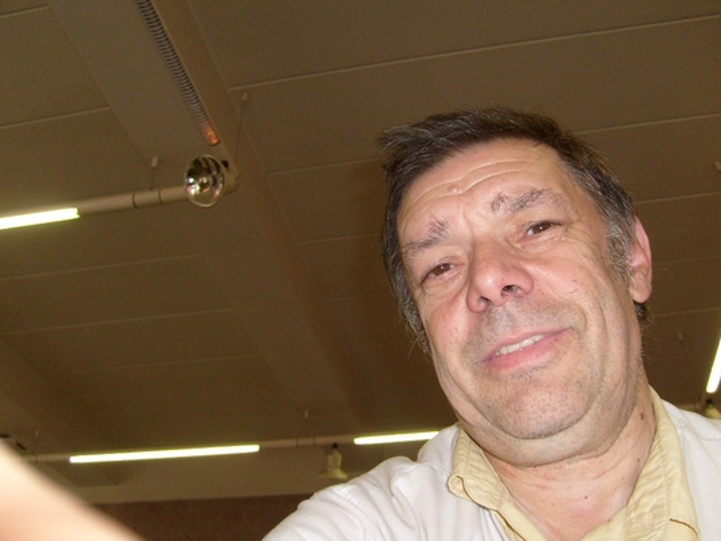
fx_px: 813
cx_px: 369
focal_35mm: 39
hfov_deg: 47.8
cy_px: 262
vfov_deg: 36.8
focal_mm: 5.8
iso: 100
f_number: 2.8
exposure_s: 1/45
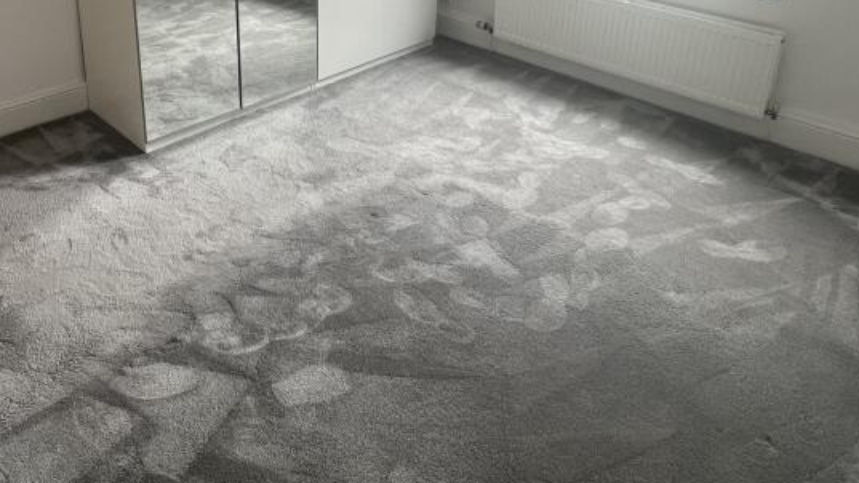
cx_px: 320
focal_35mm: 27
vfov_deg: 38.0
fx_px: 615
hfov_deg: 68.7
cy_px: -5
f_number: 1.8
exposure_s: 1/99
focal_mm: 1.57
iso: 160
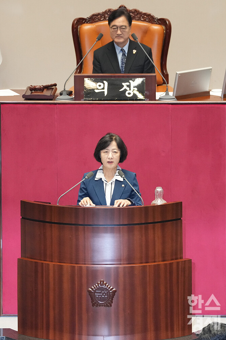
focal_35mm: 200
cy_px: 170
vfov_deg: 10.3
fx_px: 1883
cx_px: 113
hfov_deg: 6.9
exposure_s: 1/125
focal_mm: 200
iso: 4000
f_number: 4.5
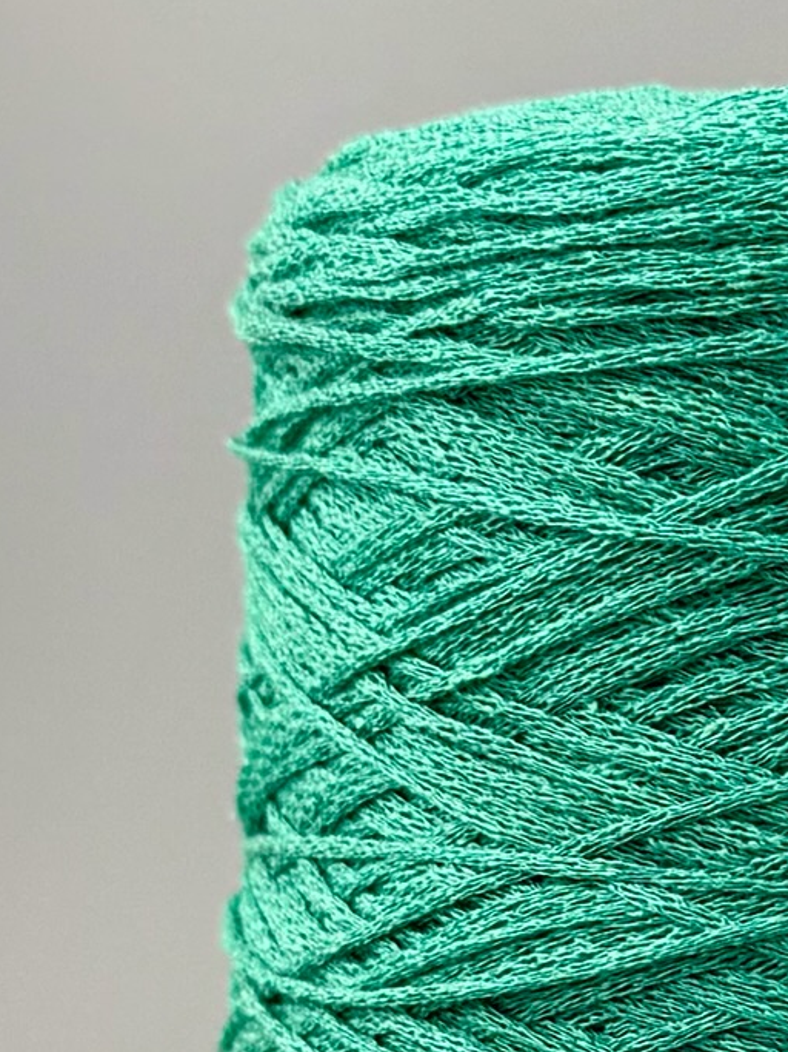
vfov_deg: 24.4
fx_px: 2186
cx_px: 1147
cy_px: 1275
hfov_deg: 18.4
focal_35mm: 72
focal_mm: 6.76
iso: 80
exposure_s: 1/898
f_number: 1.78
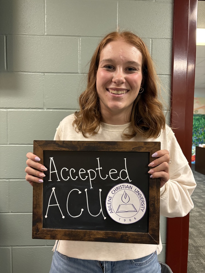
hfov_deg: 53.1
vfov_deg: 67.3
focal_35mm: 26
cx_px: 102
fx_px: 205
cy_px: 136
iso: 500
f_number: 1.6
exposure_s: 1/60
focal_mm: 5.96
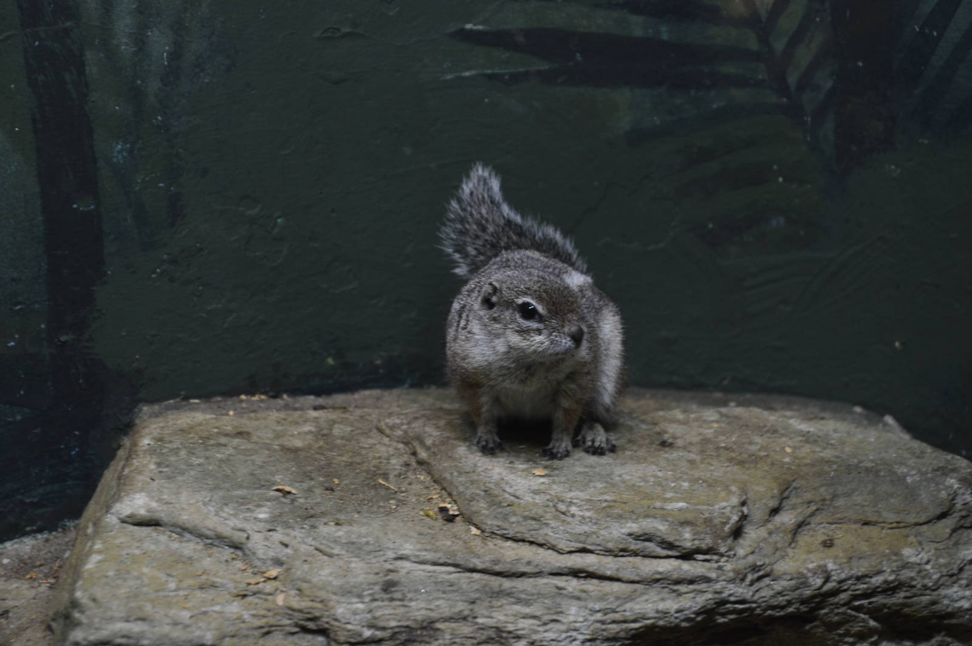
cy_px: 323
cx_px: 486
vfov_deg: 13.0
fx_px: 2833
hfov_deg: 19.5
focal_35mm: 105
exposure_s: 1/8
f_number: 5.3
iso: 800
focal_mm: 70
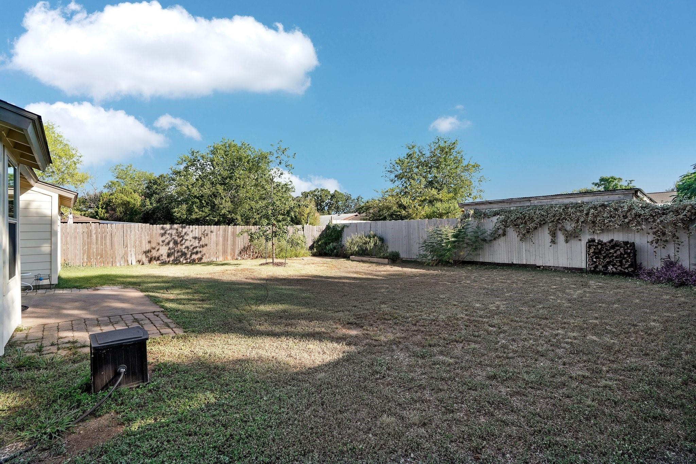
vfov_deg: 73.7
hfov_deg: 96.7
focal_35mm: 16
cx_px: 348
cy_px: 232
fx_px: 309
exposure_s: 1/200
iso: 400
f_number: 8
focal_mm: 16
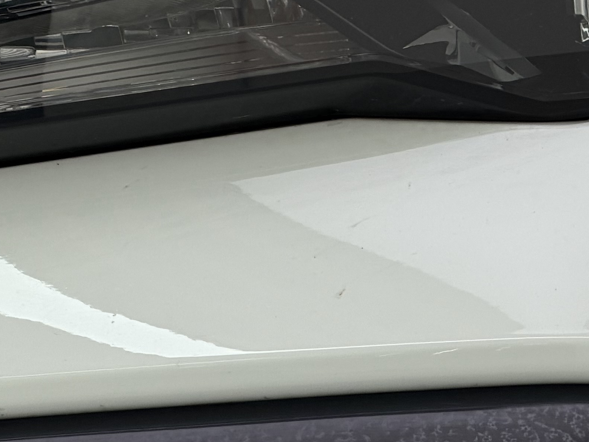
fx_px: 6125
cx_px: 390
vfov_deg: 4.1
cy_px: -58
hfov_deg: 5.5
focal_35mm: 360
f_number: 2.8
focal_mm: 16.89
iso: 50
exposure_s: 1/121
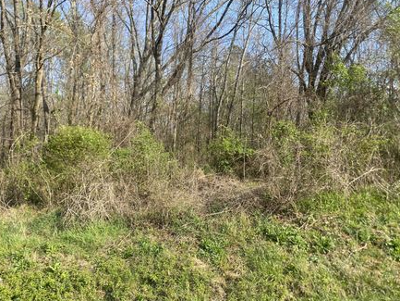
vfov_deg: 46.8
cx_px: 188
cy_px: 149
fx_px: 347
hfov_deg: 59.9
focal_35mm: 30
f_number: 1.8
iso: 32
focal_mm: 4.25
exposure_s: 1/1170
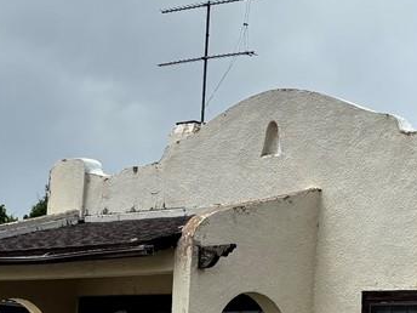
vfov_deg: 12.1
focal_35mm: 121
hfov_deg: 16.2
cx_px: 297
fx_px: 1458
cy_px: 305
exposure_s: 1/5952
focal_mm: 5.96
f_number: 1.6
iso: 50
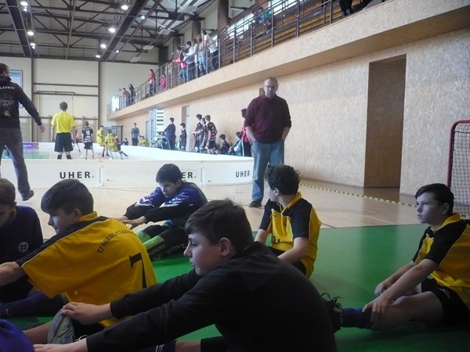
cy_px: 176
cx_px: 235
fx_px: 475
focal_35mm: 35
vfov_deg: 40.7
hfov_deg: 52.6
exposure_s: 1/60
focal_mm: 5.8
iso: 400
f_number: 2.8
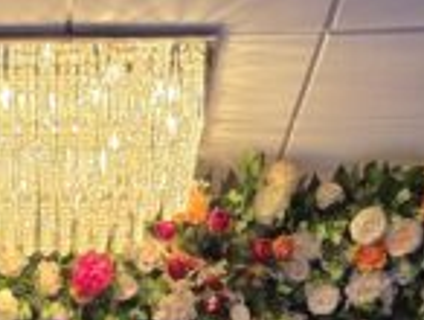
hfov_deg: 12.1
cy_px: 975
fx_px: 1975
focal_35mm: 161
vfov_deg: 7.9
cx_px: -3
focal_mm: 6.3
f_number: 1.7
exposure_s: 1/120
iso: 100
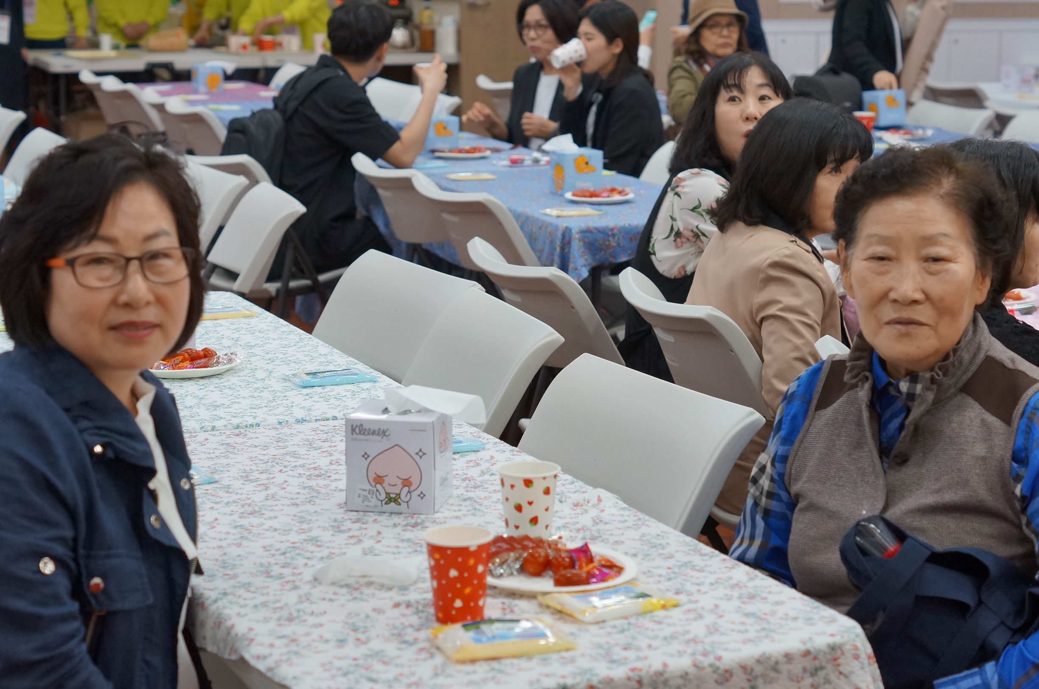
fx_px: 2161
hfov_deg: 27.0
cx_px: 520
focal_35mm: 75
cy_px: 344
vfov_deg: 18.1
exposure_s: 1/160
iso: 800
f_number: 4
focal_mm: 50
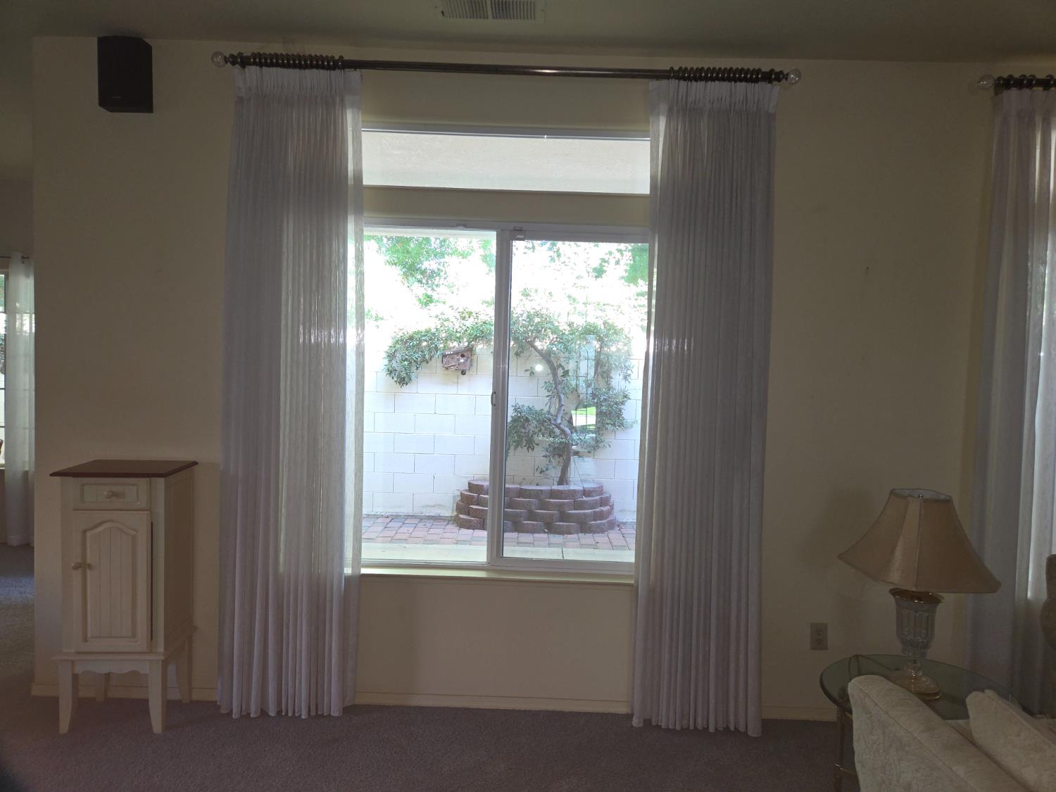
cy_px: 396
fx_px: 702
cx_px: 528
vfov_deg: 58.9
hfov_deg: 73.9
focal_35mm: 23
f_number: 1.8
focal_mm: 5.4
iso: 125
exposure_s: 1/40
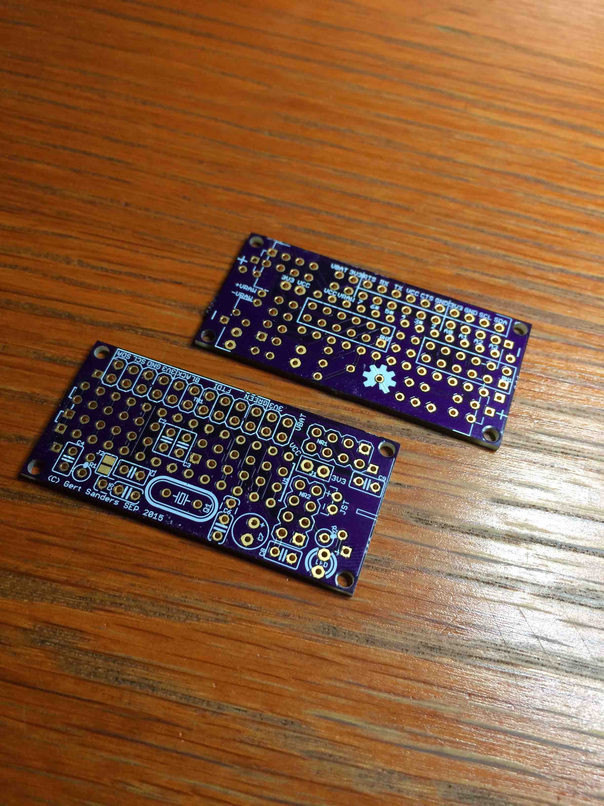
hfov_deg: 48.2
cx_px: 302
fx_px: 675
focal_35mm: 29
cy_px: 403
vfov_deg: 61.7
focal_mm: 4.15
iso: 100
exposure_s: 1/33
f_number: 2.2
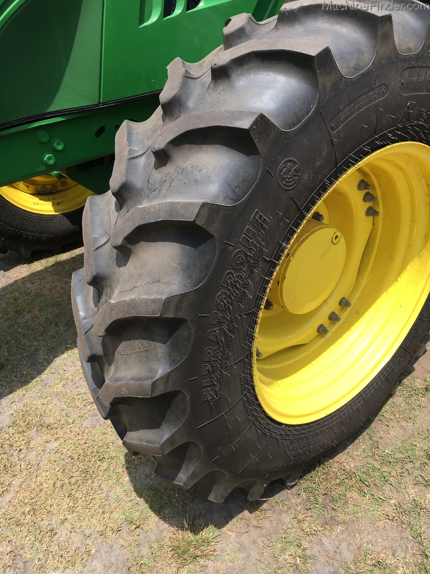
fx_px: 480
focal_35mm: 29
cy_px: 287
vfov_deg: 61.7
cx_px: 215
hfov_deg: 48.2
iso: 25
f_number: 2.2
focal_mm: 4.15
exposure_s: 1/801
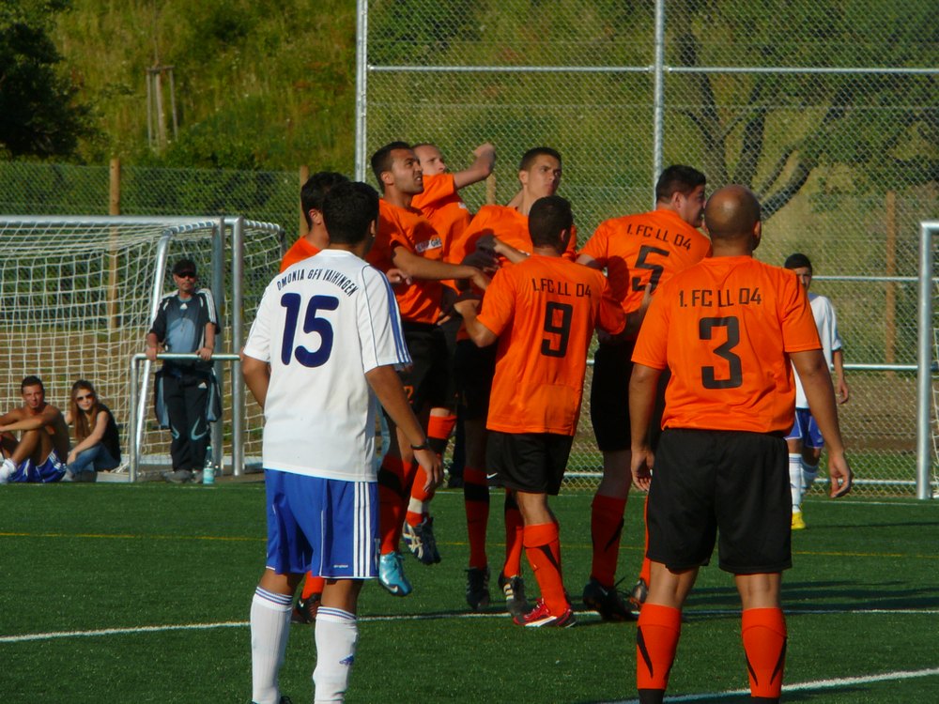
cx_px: 470
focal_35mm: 336
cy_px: 352
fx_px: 9114
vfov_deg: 4.4
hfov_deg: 5.9
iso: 80
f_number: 7.1
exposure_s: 1/400
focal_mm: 49.9
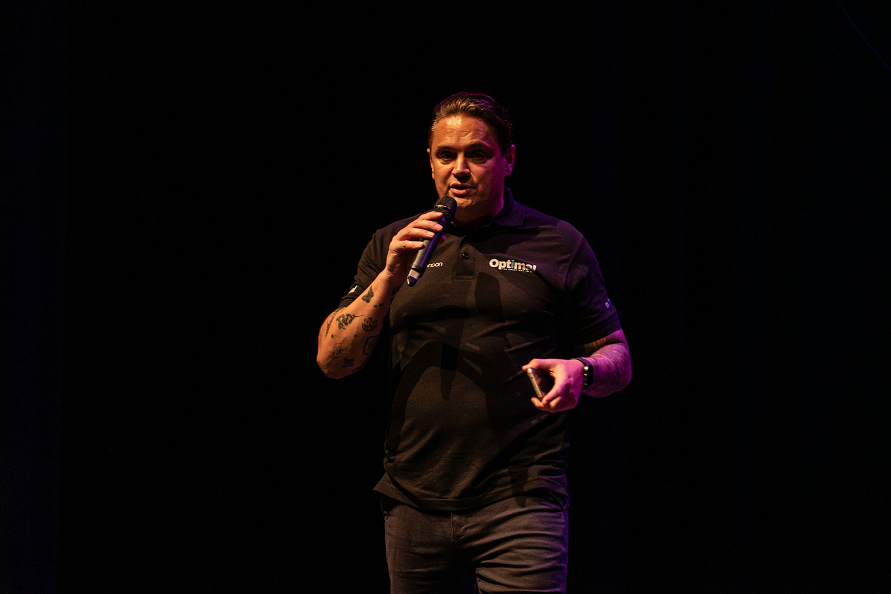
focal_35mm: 260
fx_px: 6434
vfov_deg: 5.3
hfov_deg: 7.9
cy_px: 298
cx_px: 445
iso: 3200
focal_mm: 259
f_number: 5.6
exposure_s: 1/160
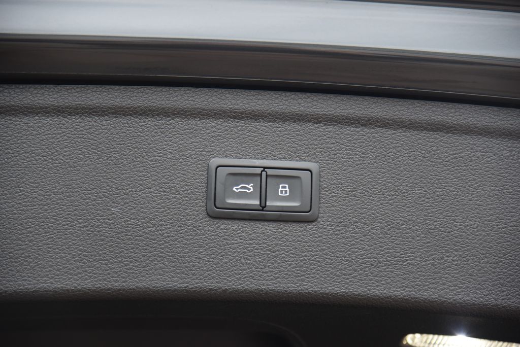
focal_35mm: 120
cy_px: 174
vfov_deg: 11.4
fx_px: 1734
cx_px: 260
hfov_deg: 17.1
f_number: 4
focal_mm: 120
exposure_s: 1/30
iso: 500
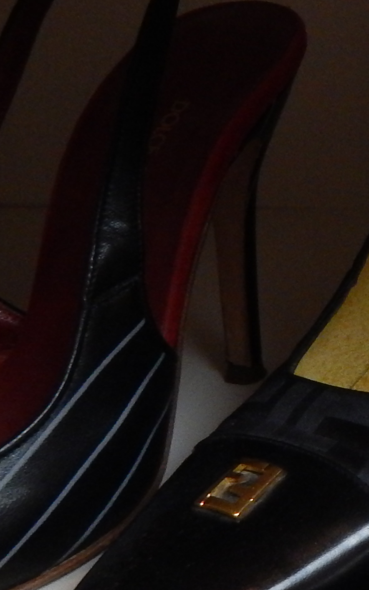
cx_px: 613
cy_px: 343
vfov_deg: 27.1
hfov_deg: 15.3
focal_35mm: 76
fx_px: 1223
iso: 400
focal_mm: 4
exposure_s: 1/25
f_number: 3
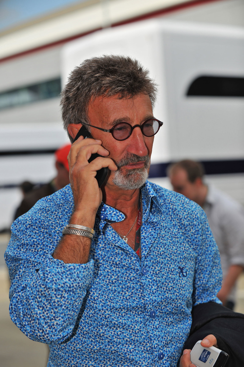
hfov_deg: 17.1
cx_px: 122
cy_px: 184
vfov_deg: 25.4
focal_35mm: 80
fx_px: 813
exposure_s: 1/2000
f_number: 4
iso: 200
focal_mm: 80
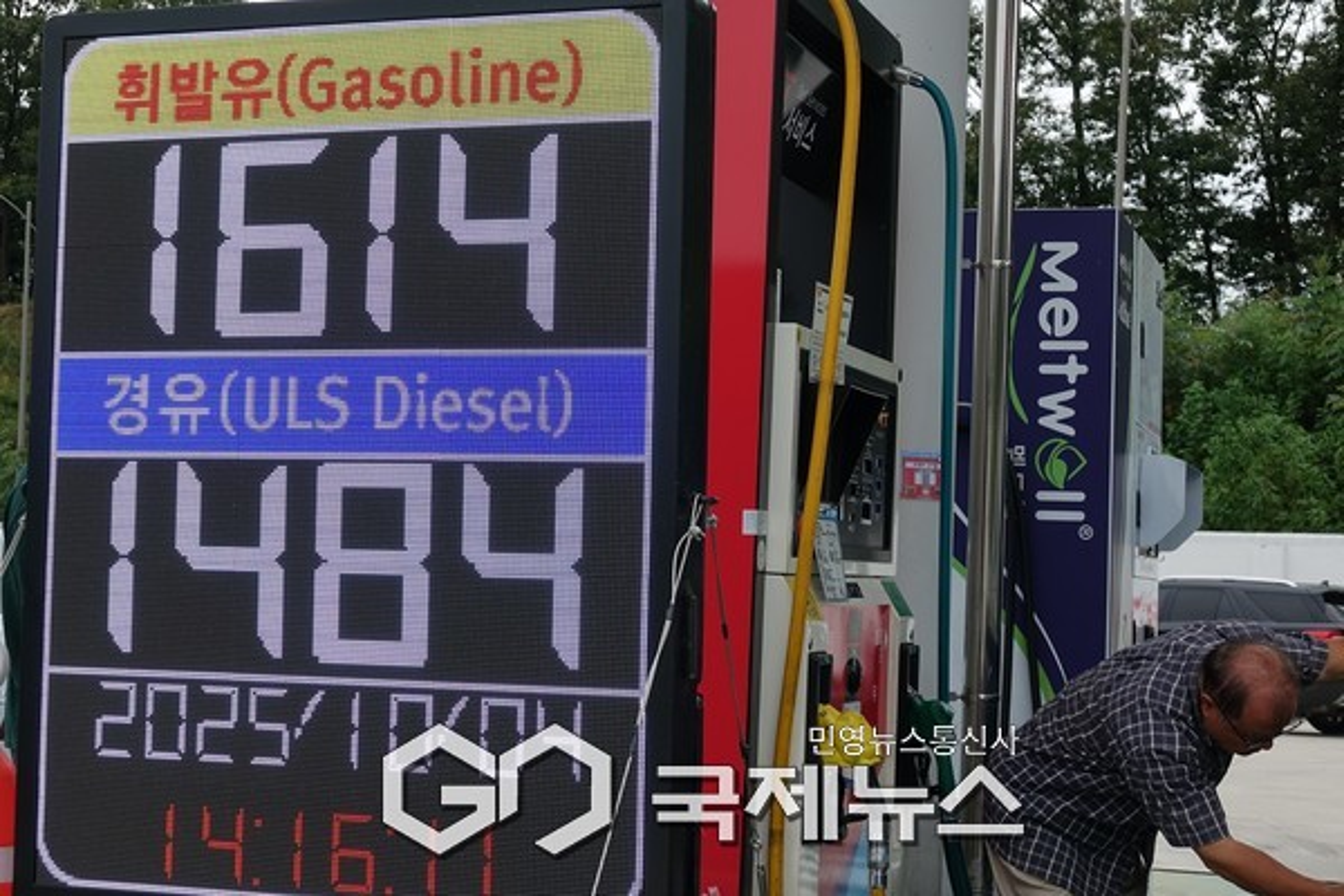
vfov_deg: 21.6
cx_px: 672
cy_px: 448
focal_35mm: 63
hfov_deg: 31.9
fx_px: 2352
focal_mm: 23.09
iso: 100
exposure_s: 1/400
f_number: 4
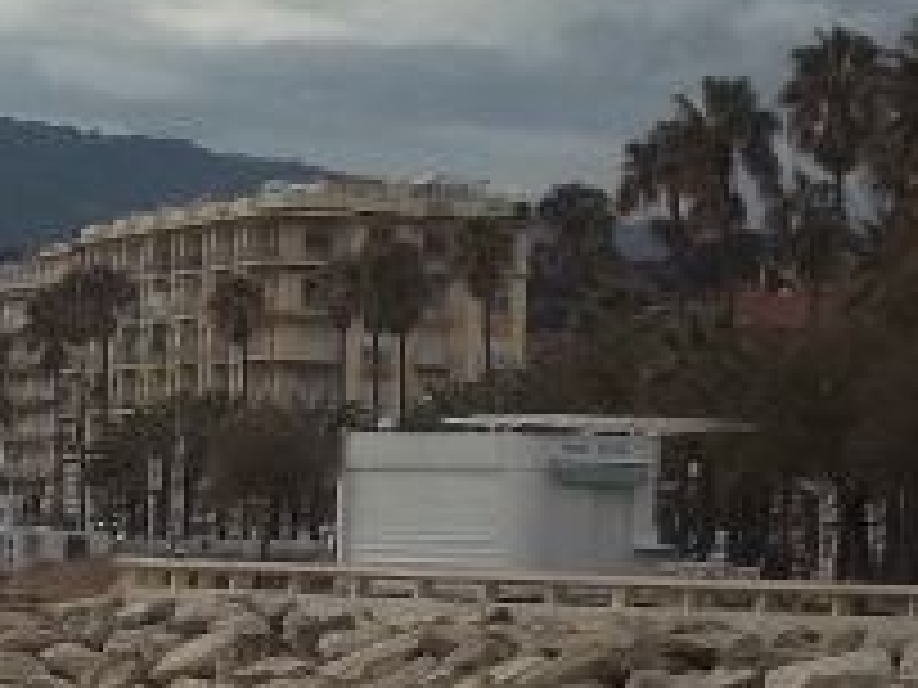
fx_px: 7372
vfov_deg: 5.3
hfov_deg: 7.1
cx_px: -184
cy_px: 542
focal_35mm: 278
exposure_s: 1/500
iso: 64
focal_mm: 15.4
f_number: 5
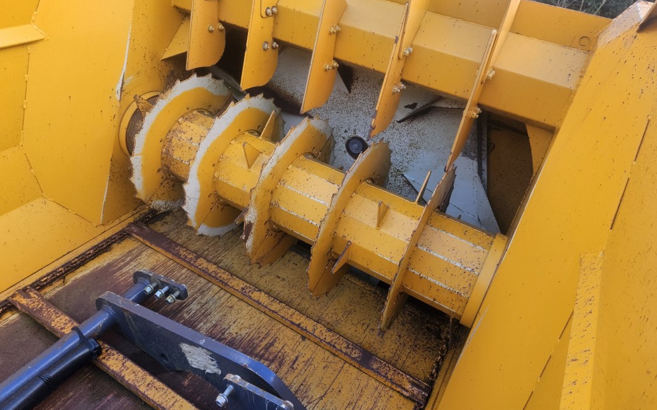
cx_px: 331
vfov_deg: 49.1
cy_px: 172
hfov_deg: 72.6
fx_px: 448
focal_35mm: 25
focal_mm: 5.4
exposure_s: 1/180
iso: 80
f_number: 1.8
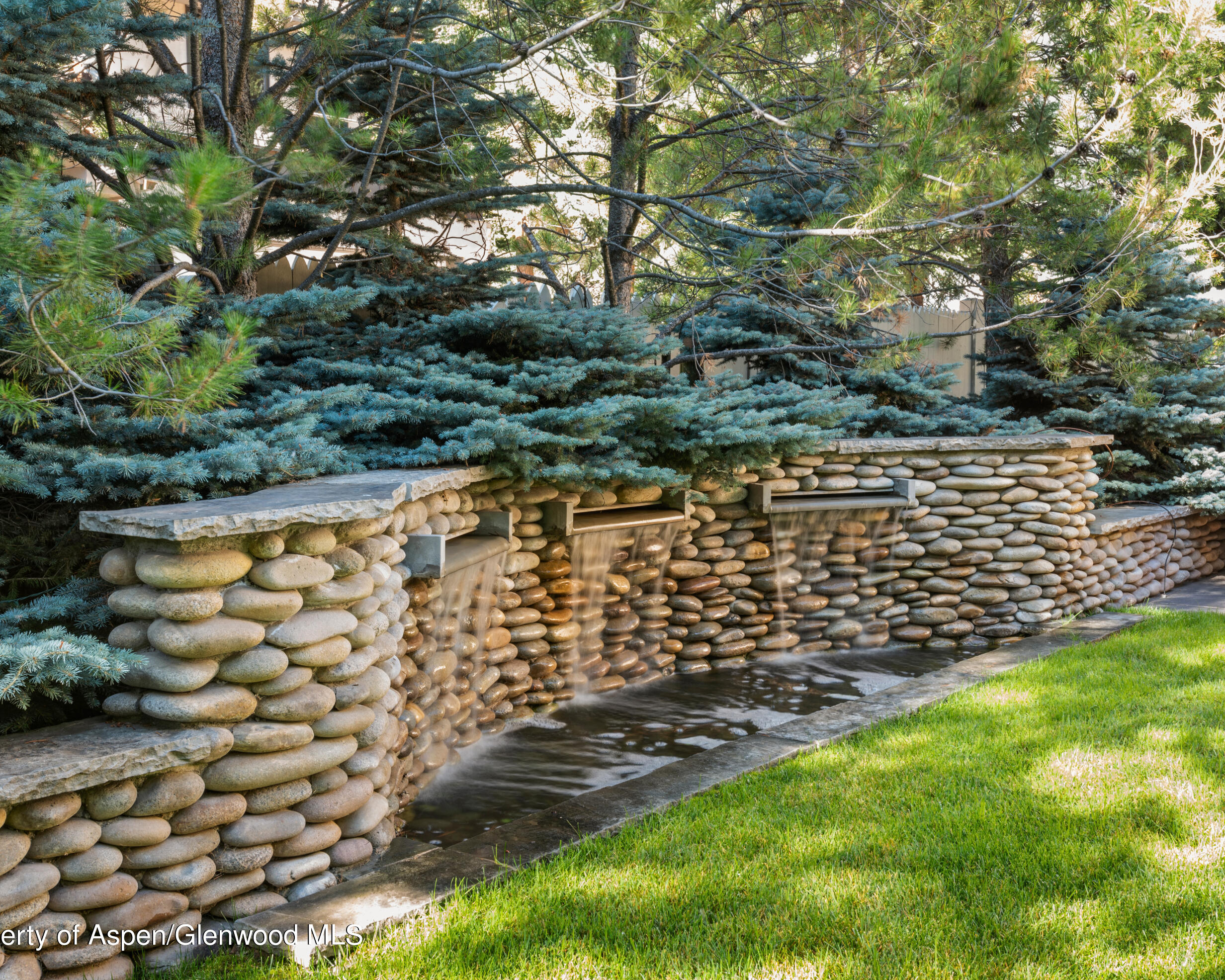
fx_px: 1450
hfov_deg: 45.8
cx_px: 595
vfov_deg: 37.3
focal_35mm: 40
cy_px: 483
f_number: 22
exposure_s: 1.3
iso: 50
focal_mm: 35
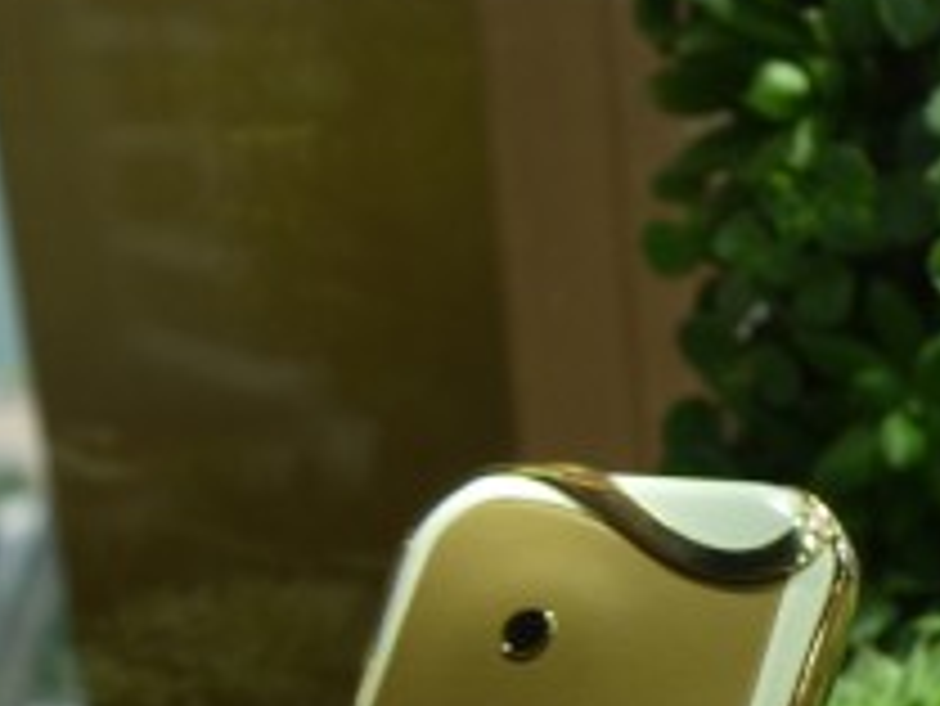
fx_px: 2146
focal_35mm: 79
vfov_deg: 18.5
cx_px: 1237
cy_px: 567
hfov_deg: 22.1
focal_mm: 14
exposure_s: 1/60
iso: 100
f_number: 3.5
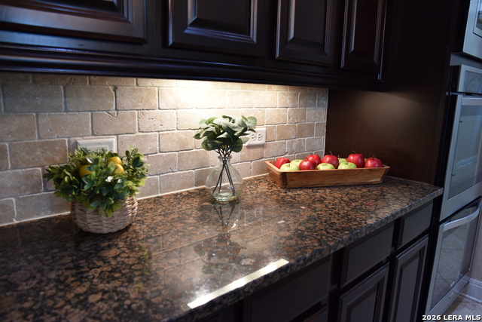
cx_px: 241
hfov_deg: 73.7
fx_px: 321
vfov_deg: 53.2
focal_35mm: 24
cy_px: 161
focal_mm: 24
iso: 450
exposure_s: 1/25
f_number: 4.5
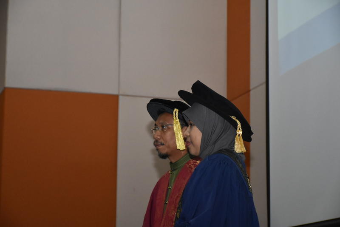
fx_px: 1063
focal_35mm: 112
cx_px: 170
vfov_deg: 12.2
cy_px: 114
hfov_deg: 18.2
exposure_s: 1/250
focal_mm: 75
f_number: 5.6
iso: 3200
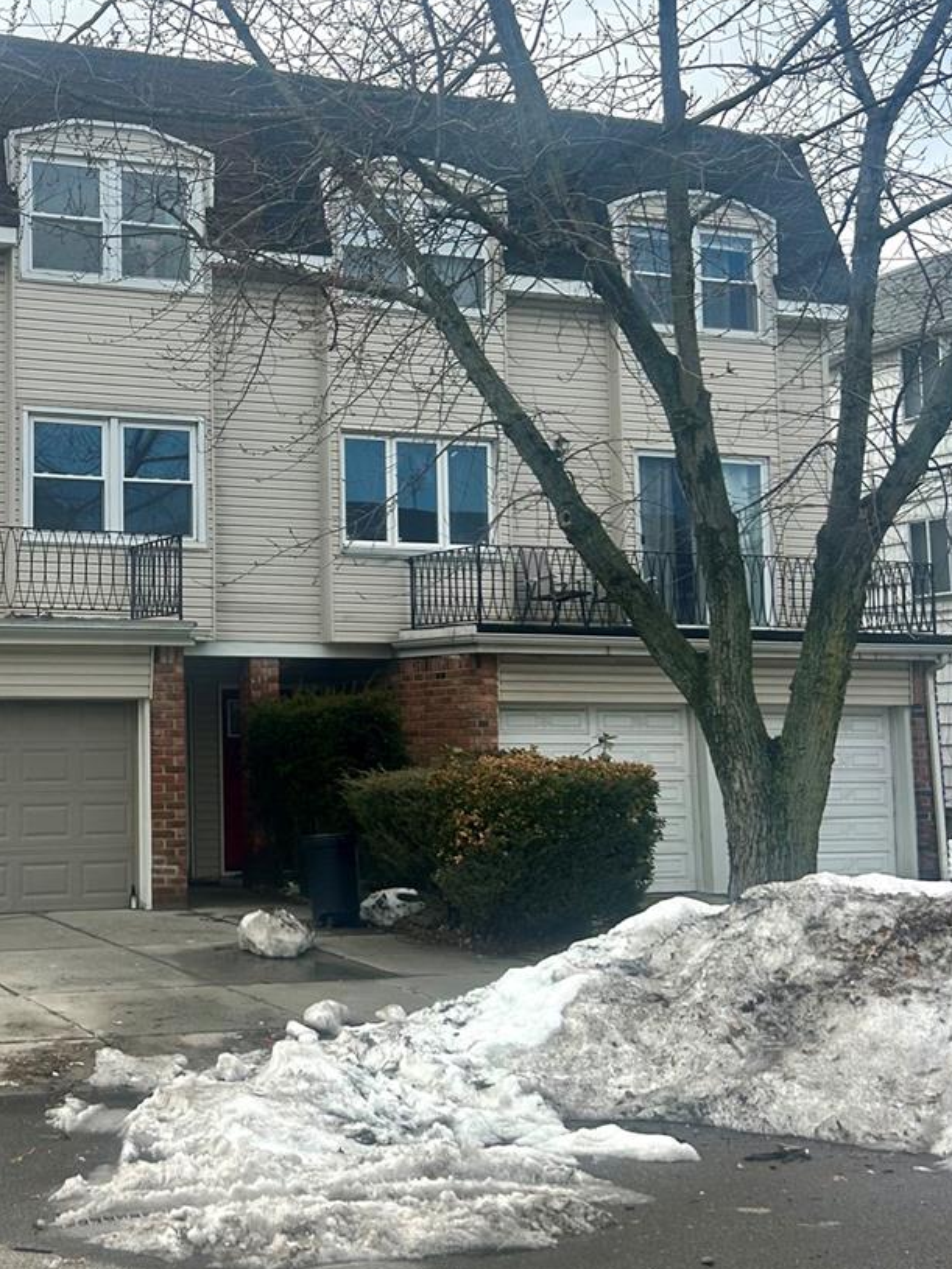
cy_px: 556
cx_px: 123
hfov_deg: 28.7
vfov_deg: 38.9
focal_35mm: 49
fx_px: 1797
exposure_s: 1/5076
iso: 50
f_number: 1.5
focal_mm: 5.7
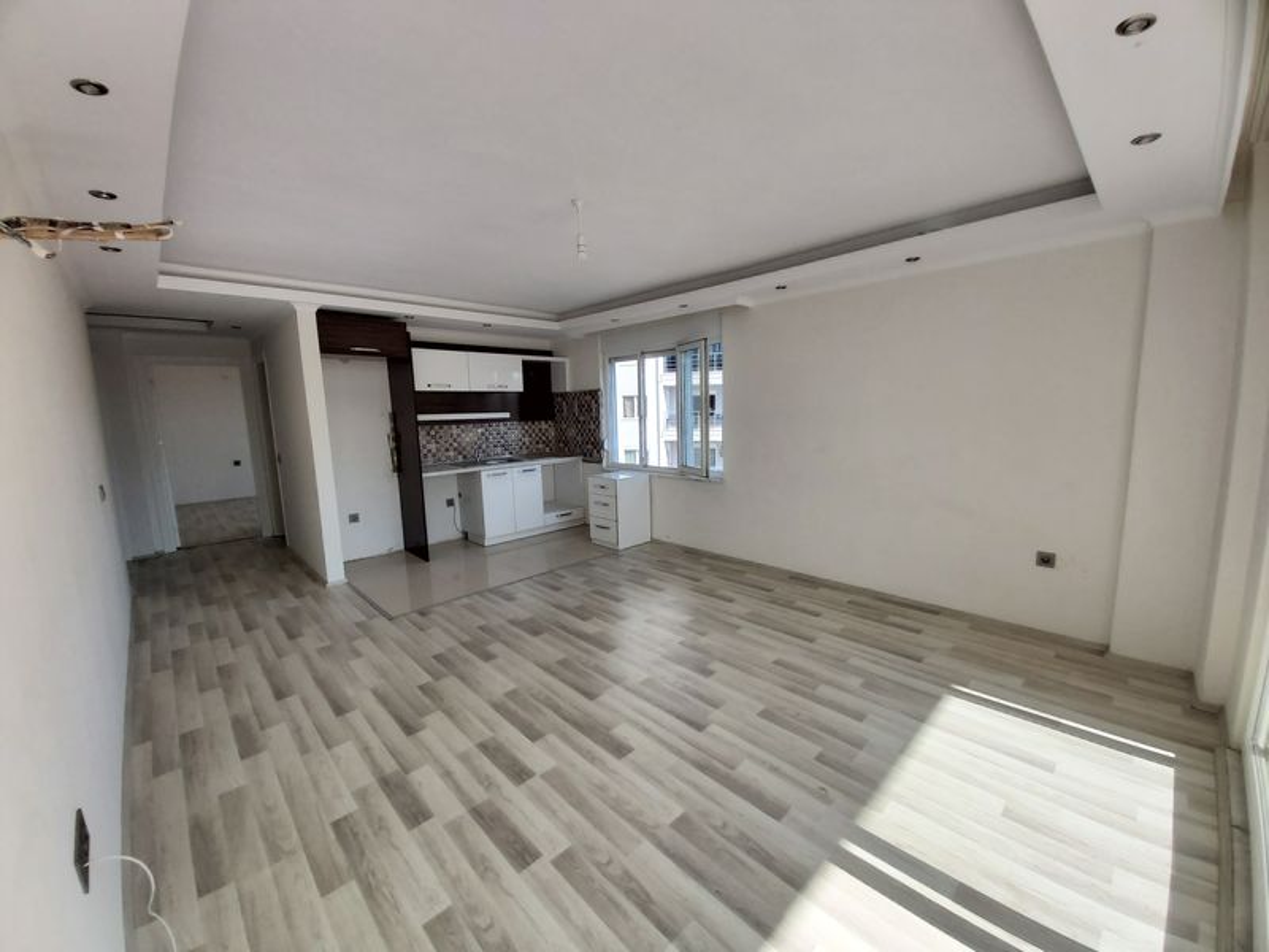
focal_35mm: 12
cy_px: 476
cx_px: 634
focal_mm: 1.42
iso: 40
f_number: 2.2
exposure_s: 1/335
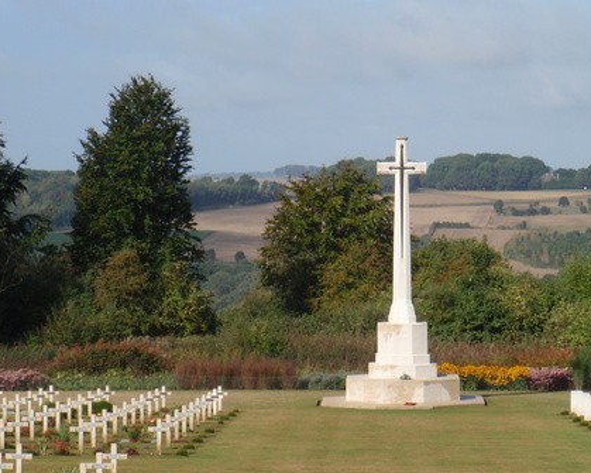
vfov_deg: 10.2
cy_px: 294
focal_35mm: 152
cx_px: 416
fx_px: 2658
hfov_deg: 12.7
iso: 64
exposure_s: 1/250
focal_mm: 18.2
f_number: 6.3
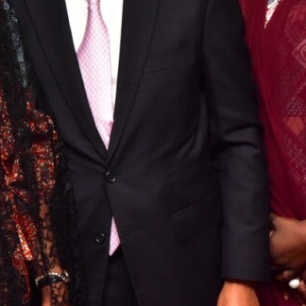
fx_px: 1400
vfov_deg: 12.4
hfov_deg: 12.2
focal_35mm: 140
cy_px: 41
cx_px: -41
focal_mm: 52
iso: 6400
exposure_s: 1/160
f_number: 8
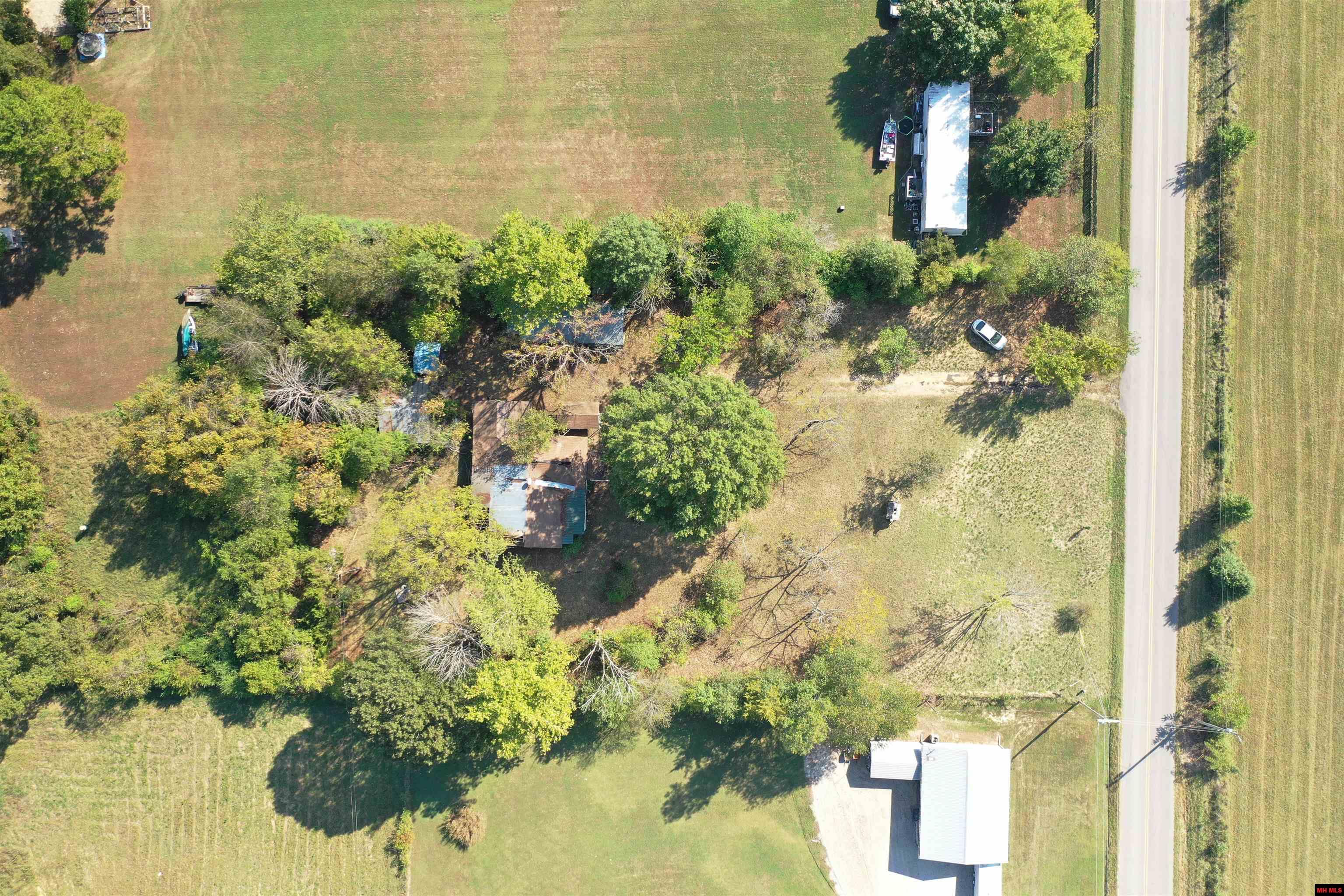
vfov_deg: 46.4
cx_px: 672
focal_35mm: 28
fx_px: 1045
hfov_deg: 65.5
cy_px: 448
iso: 120
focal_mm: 10.26
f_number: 2.8
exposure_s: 1/30
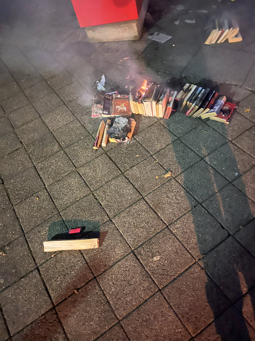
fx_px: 255
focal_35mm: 26
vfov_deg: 67.3
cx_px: 128
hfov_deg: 53.1
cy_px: 170
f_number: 1.6
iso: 1600
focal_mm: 5.1
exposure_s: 1/5
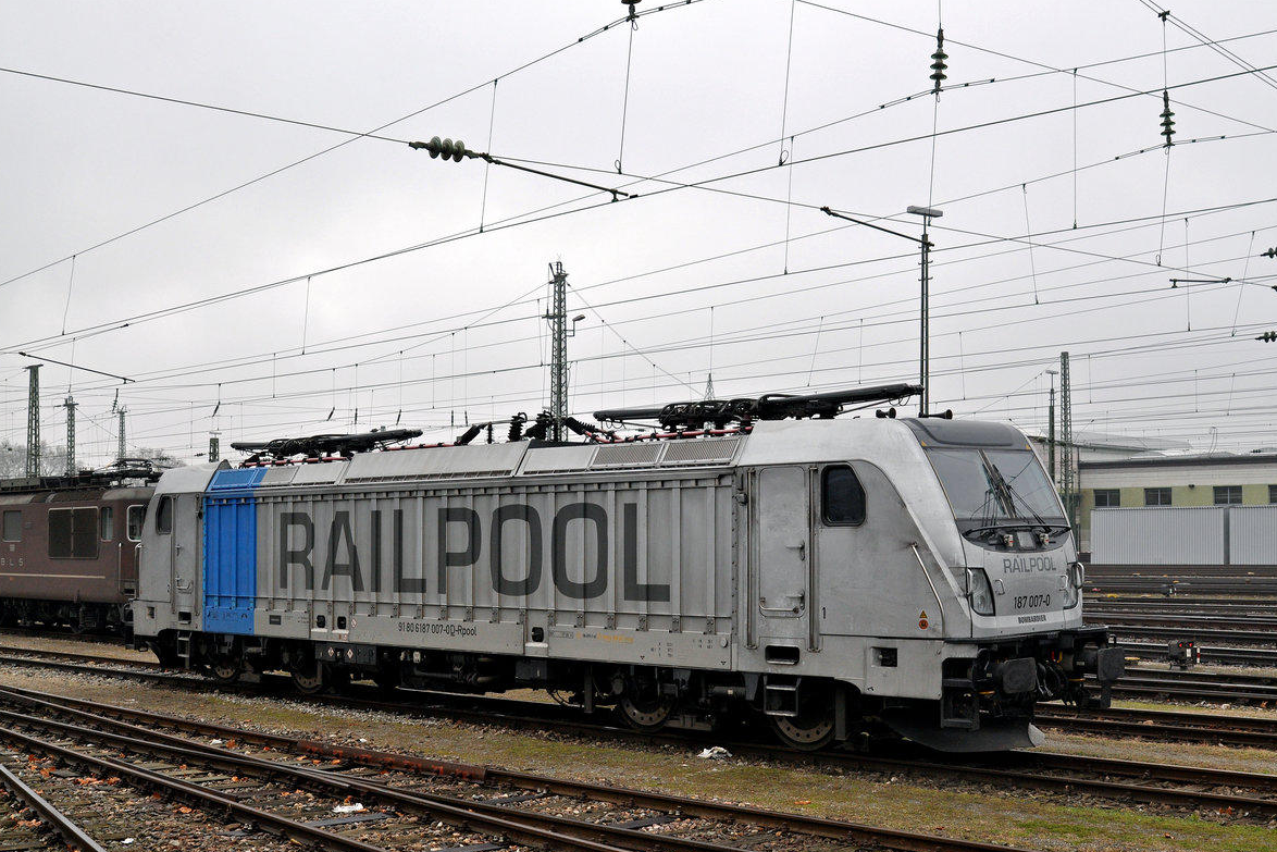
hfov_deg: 40.3
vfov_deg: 27.5
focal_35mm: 49
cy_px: 429
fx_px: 1738
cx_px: 636
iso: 500
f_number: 6.3
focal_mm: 32
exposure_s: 1/160
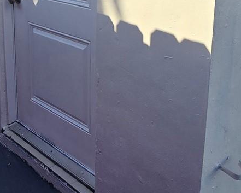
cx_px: 103
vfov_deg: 30.3
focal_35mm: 46
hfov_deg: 40.2
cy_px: -3
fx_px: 328
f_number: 2.2
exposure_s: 1/2490
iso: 50
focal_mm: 2.2
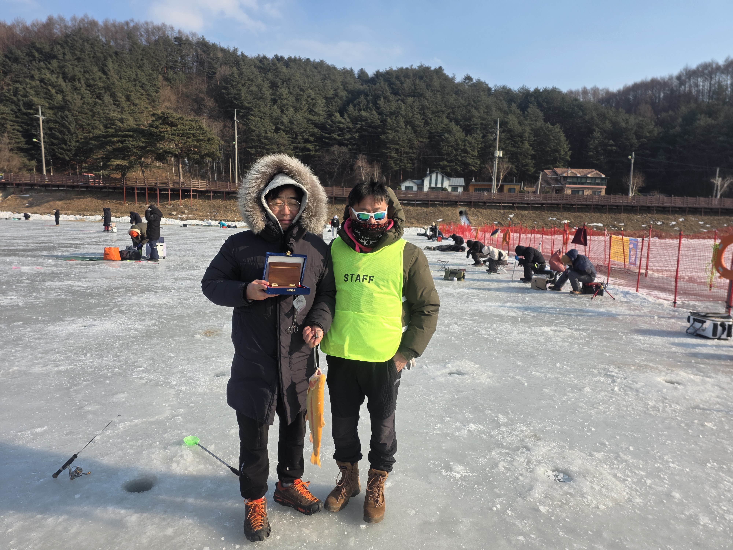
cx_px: 366
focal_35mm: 23
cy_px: 275
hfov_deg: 73.9
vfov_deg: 58.9
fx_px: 487
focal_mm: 6.3
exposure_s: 1/4145
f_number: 1.7
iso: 80
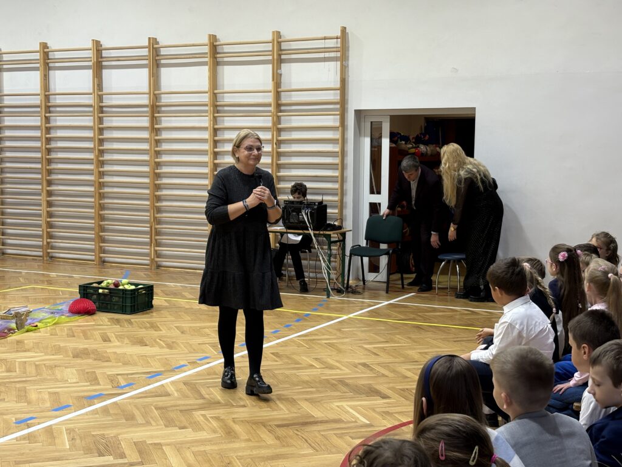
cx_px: 311
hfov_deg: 36.8
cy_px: 234
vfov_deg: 28.0
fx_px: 934
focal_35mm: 52
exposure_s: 1/100
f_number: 1.6
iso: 50
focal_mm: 5.96
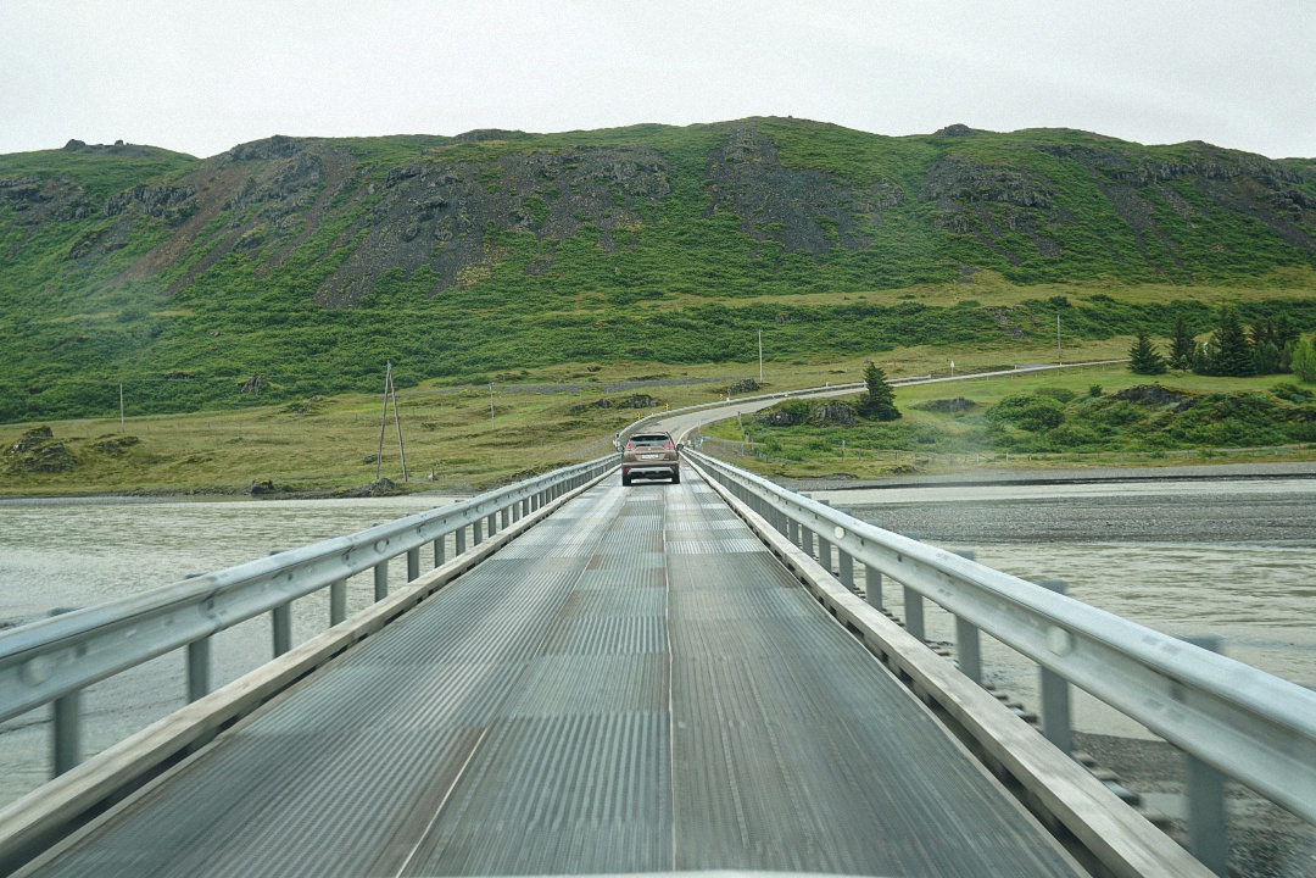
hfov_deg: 43.6
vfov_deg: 29.9
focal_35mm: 45
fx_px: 1645
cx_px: 658
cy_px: 439
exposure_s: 1/80
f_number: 5.6
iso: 100
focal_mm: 30
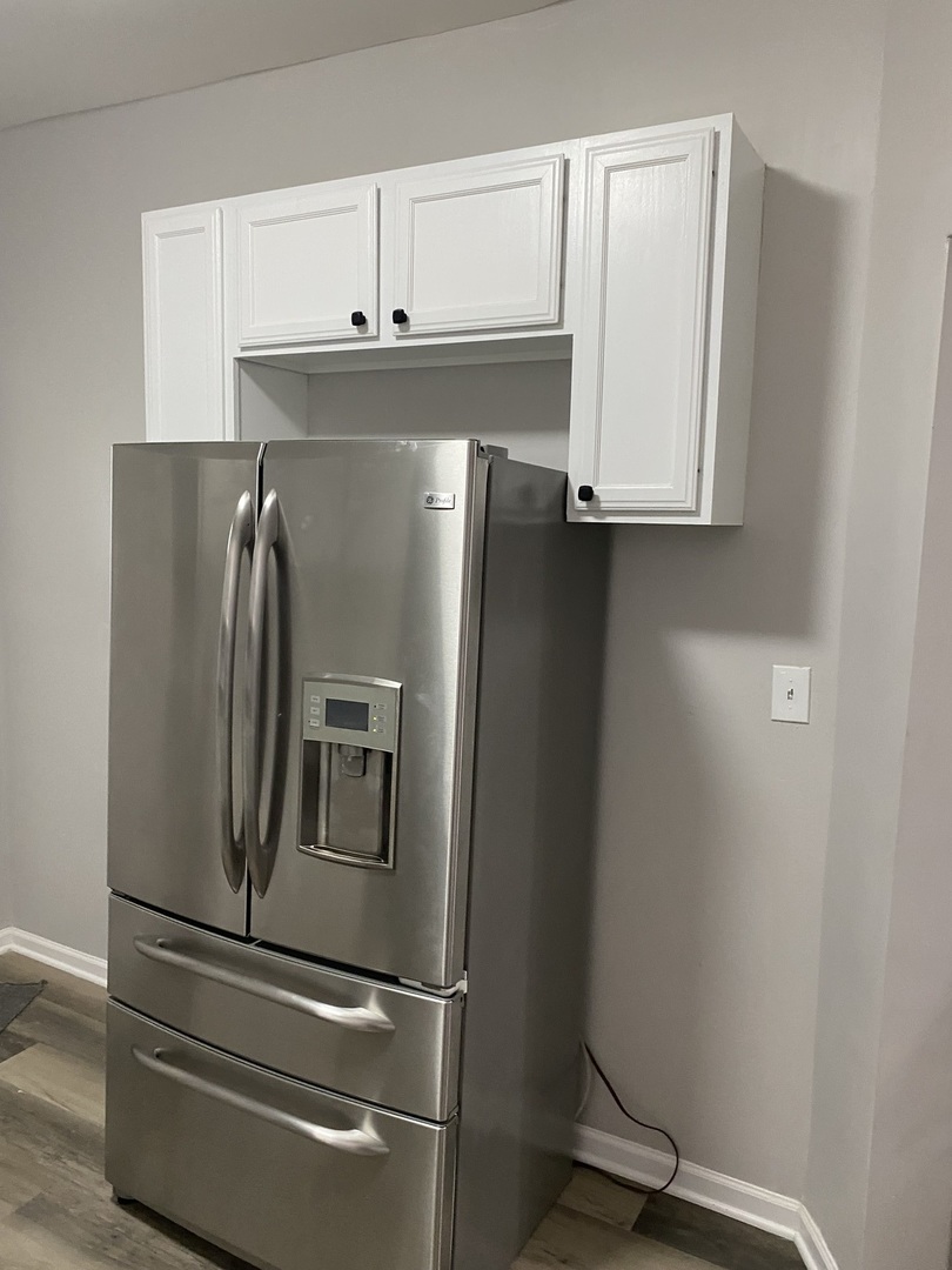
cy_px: 635
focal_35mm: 26
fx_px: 953
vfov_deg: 67.3
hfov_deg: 53.1
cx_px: 476
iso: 320
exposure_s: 1/60
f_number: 1.8
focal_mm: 4.25
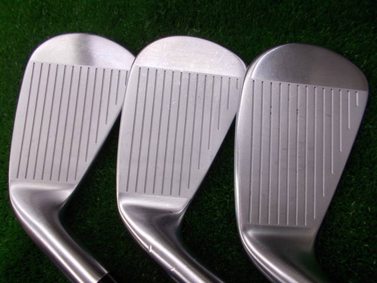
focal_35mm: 26
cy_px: 142
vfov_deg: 53.1
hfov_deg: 67.3
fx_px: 283
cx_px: 188
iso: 100
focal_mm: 4.6
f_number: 3.2
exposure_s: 1/25
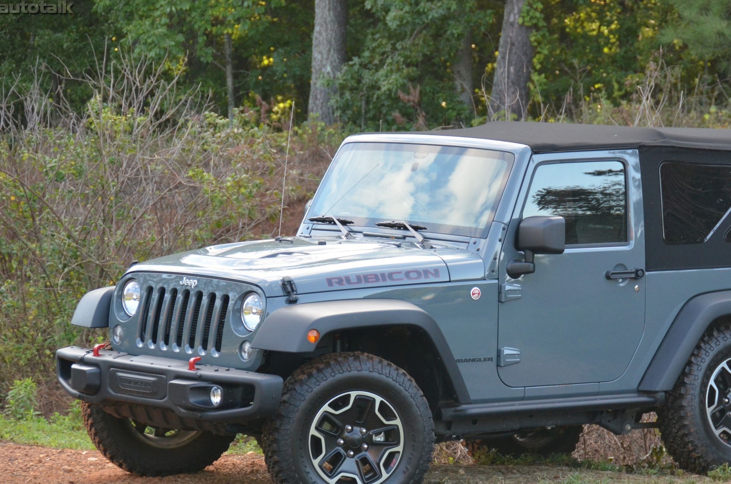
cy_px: 305
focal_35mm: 200
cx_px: 454
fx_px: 4045
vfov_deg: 6.8
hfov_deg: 10.3
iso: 1400
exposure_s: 1/500
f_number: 5.3
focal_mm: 105
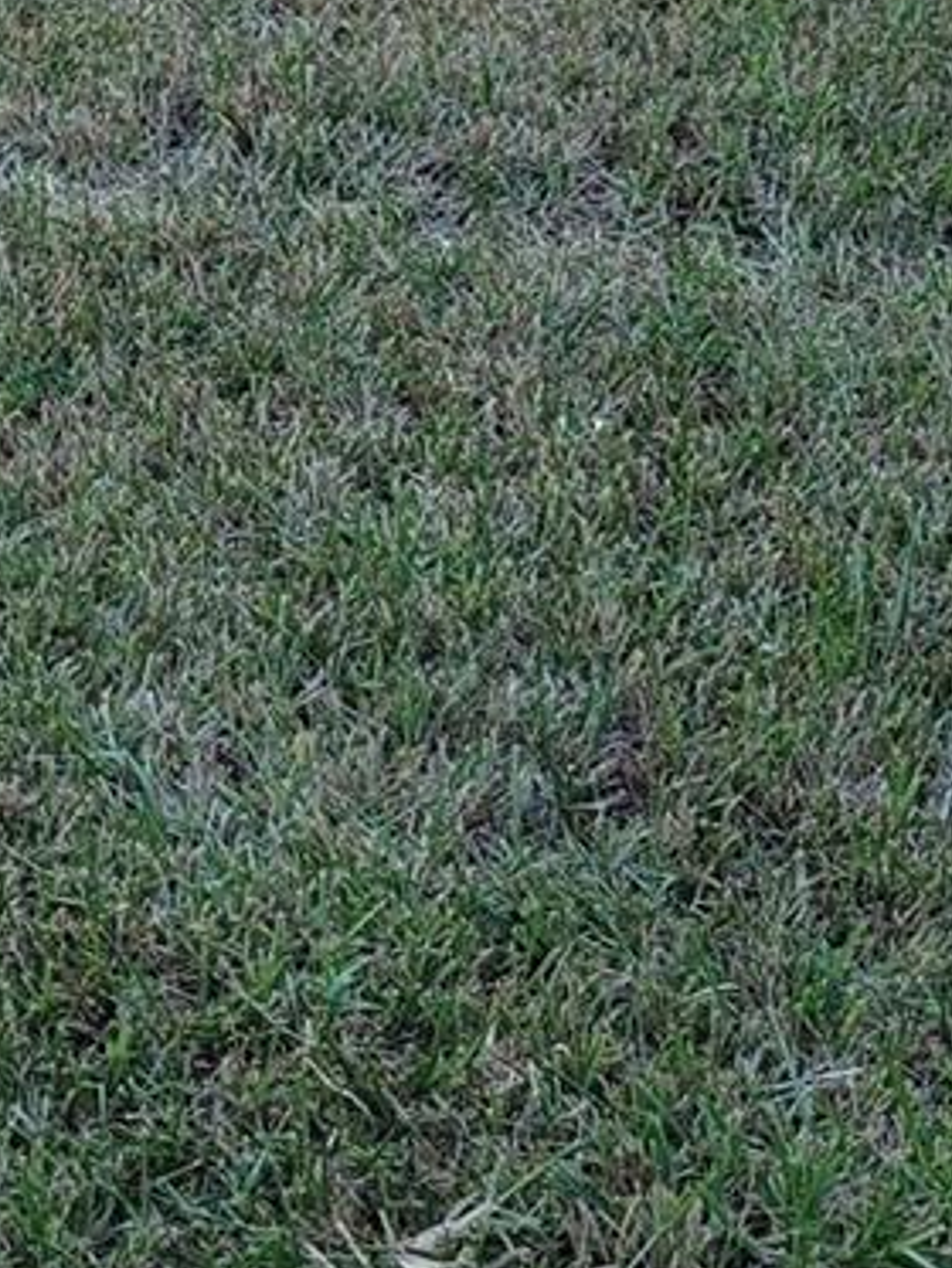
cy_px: -272
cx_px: 163
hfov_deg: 14.3
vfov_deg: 18.1
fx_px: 3775
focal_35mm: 103
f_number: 1.8
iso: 20
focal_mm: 7
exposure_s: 1/151
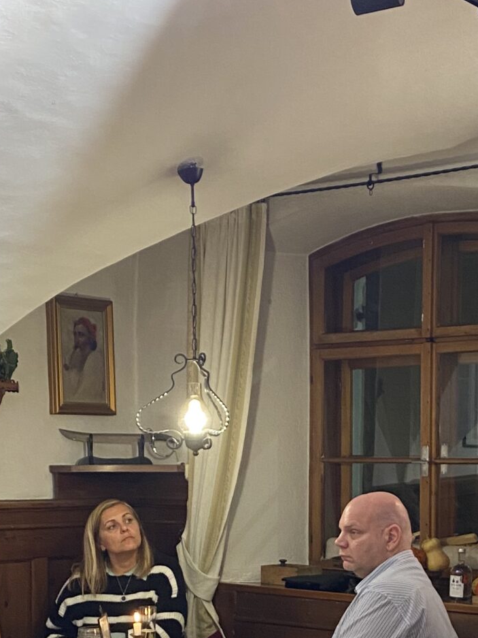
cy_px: 550
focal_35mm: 71
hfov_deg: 20.7
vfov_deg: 26.6
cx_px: 284
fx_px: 1307
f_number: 1.8
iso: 200
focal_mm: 4.25
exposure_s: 1/50
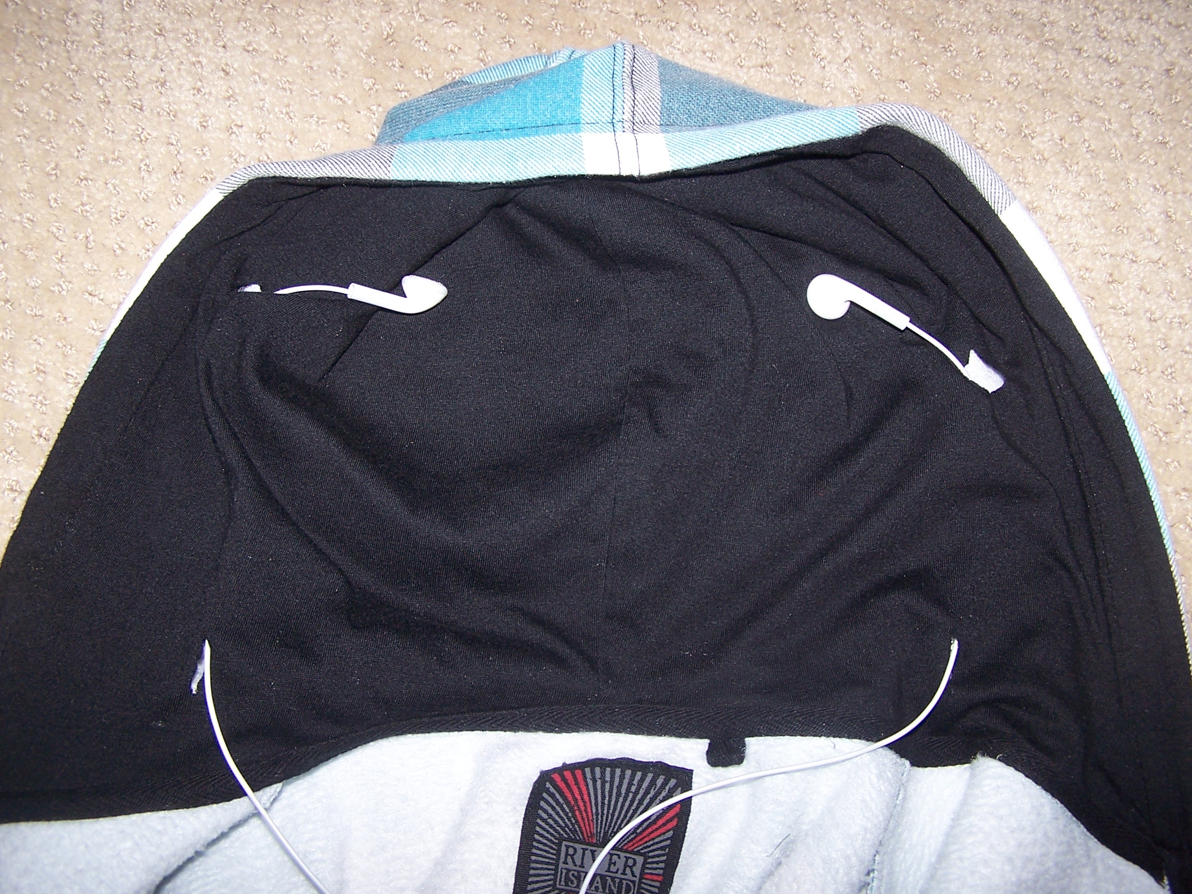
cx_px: 596
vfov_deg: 37.7
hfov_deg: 49.0
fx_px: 1309
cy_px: 447
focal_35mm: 38
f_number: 2.8
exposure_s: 1/60
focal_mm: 6.3
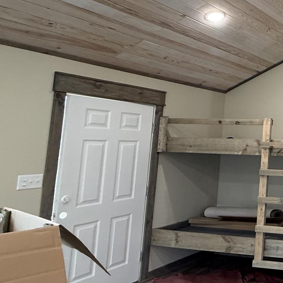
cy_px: 116
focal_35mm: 37
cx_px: 406
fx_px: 342
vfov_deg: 44.7
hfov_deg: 30.1
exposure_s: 1/60
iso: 200
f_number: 2.2
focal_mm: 2.22
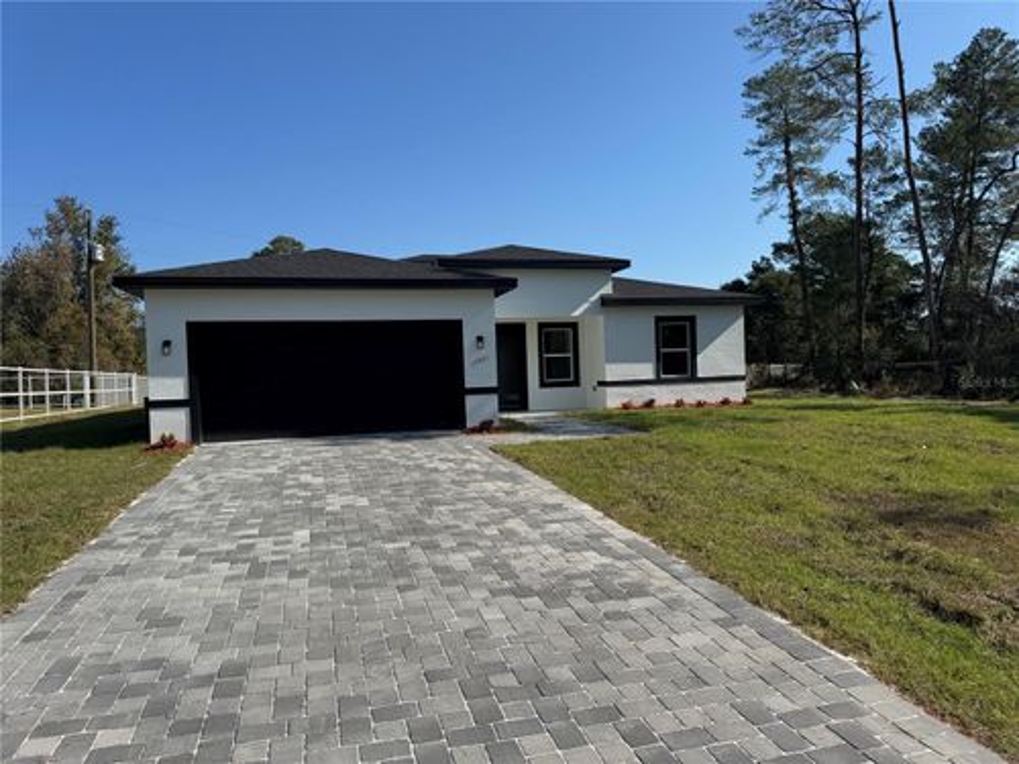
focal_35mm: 24
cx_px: 510
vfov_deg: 56.8
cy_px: 382
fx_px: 706
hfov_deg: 71.6
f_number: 1.78
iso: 80
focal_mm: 6.76
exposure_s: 1/5348
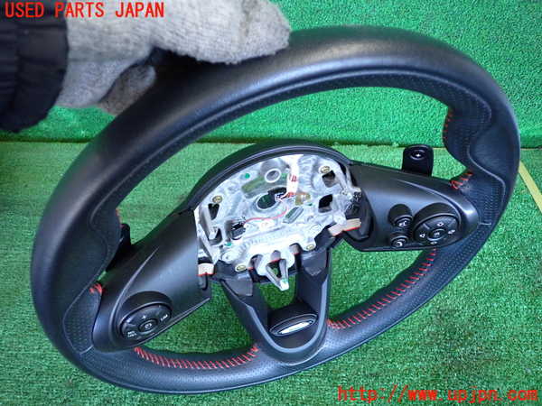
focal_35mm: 30
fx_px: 470
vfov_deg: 46.8
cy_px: 203
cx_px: 271
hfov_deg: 60.0
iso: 800
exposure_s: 1/125
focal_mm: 5.4
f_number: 2.3
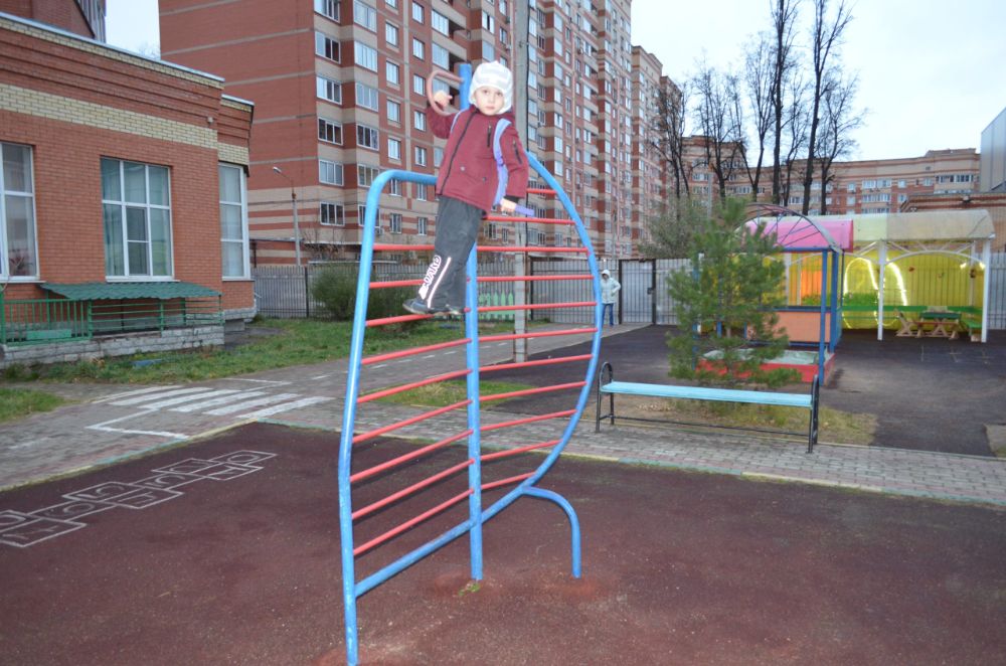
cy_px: 333
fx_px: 753
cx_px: 503
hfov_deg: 67.5
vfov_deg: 47.7
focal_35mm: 27
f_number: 3.5
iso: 1400
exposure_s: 1/60
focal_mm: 18
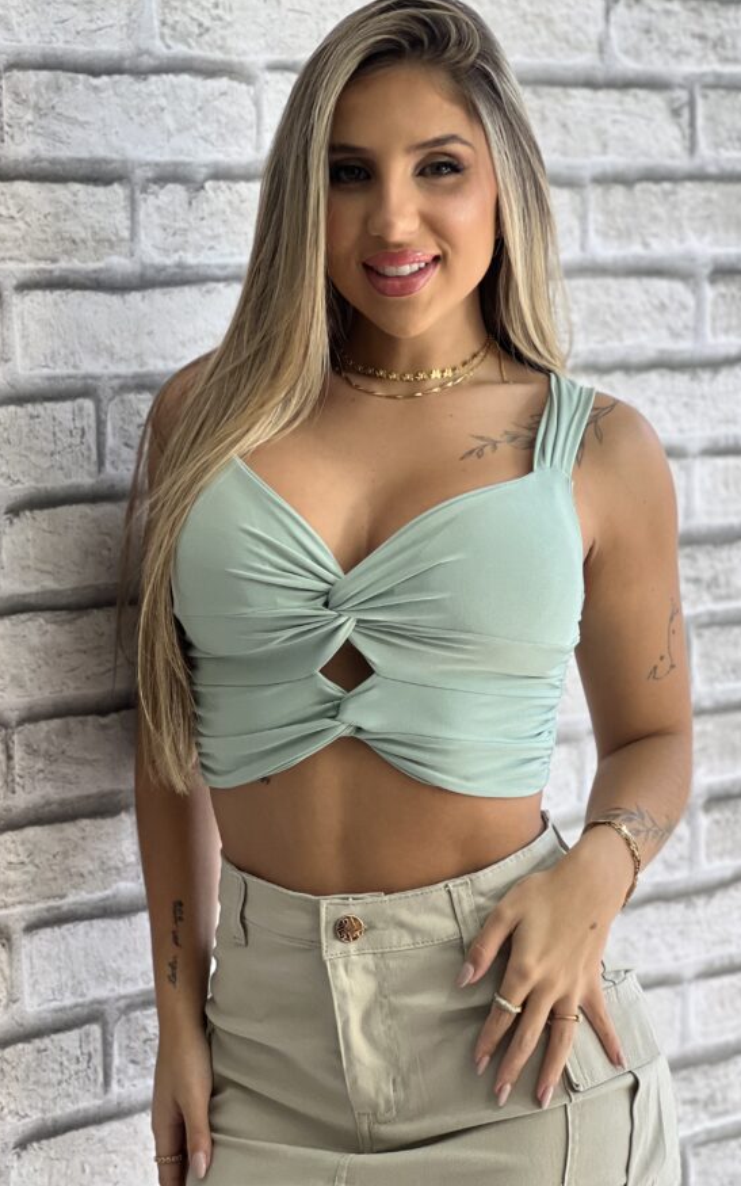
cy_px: 562
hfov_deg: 15.0
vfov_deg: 23.8
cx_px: 417
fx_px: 2811
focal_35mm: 87
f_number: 2.8
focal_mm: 9
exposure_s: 1/120
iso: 125
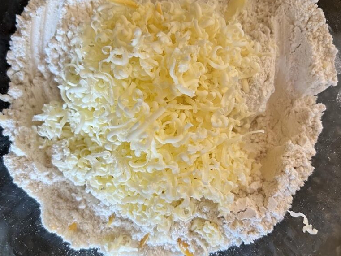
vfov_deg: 40.7
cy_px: 125
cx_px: 170
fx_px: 345
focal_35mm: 35
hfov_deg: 52.6
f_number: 1.5
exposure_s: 1/65
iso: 125
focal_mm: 5.7
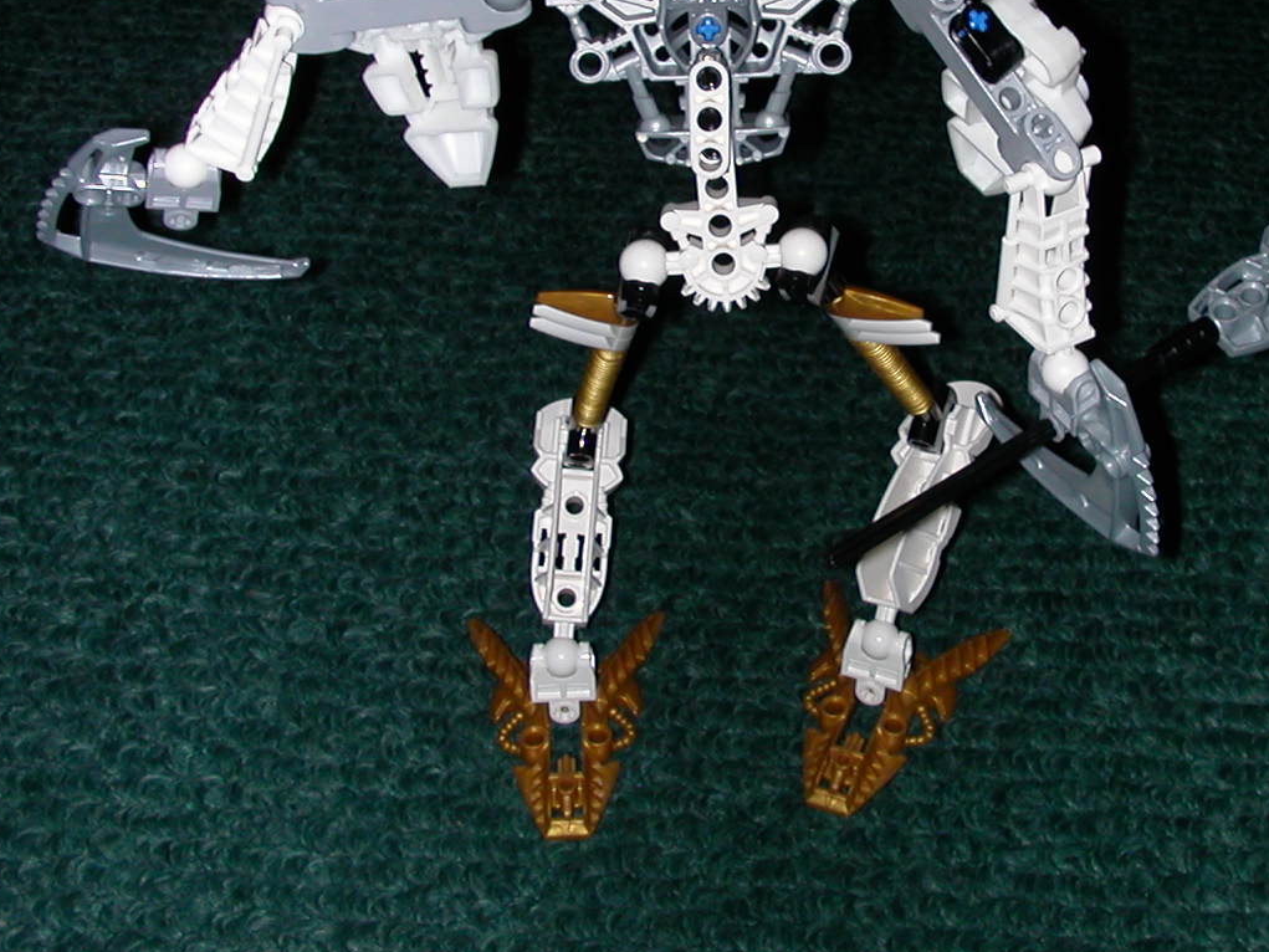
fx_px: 2126
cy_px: 321
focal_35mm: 58
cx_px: 856
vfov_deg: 25.1
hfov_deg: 32.9
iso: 100
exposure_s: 1/59.9
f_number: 4.5
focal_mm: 5.6
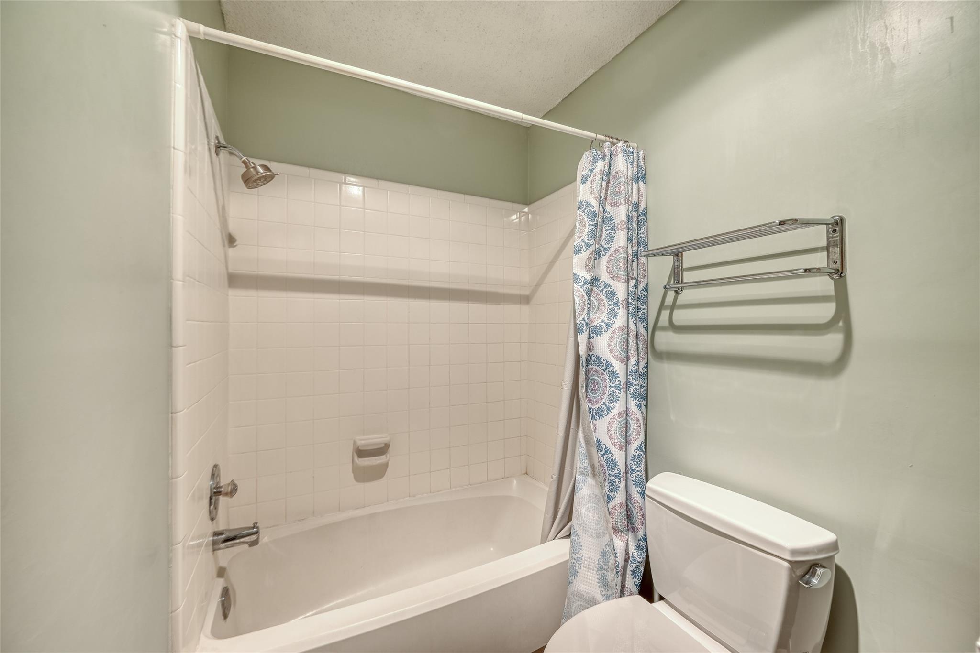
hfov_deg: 104.2
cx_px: 490
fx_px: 381
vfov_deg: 81.2
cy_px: 326
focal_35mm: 14
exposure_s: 1/40
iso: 160
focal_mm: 14
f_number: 8
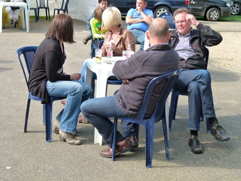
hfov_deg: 30.7
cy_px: 90
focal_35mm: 63
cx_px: 120
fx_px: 439
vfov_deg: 23.3
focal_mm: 11.3
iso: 160
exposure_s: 1/200
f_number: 4
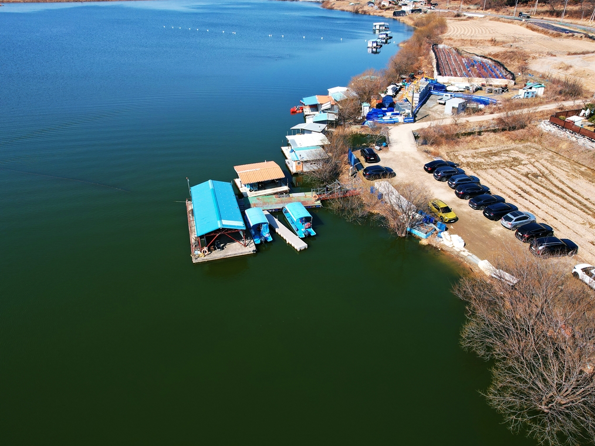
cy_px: 224
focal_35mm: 24
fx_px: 412
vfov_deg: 56.8
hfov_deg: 71.6
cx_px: 309
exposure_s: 1/1250
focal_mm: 8.38
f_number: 2.8
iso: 100
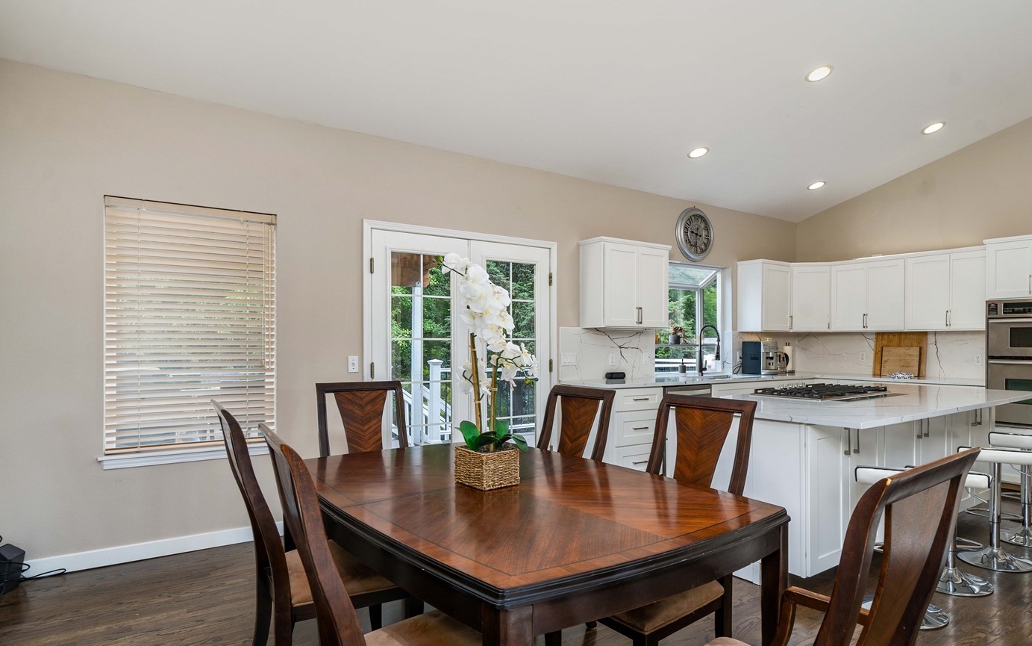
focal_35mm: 20
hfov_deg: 84.6
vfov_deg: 59.5
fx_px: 563
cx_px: 584
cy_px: 357
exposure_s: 1/6
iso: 1000
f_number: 7.1
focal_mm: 16
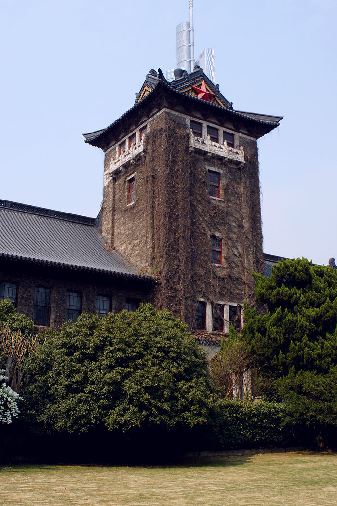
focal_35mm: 42
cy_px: 253
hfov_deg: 31.9
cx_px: 168
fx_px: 590
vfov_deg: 46.4
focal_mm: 28
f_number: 8
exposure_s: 1/200
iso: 100
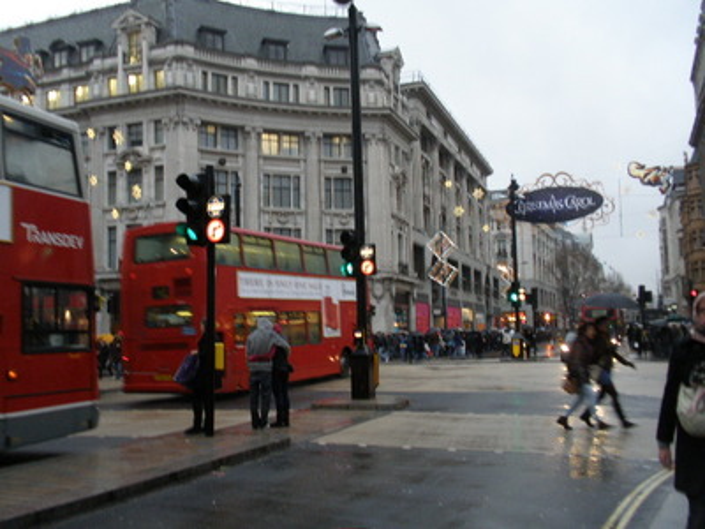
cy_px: 264
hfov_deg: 50.1
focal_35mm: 37
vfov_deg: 38.7
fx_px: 754
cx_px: 352
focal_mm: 6.6
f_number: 3.5
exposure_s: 1/40
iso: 80
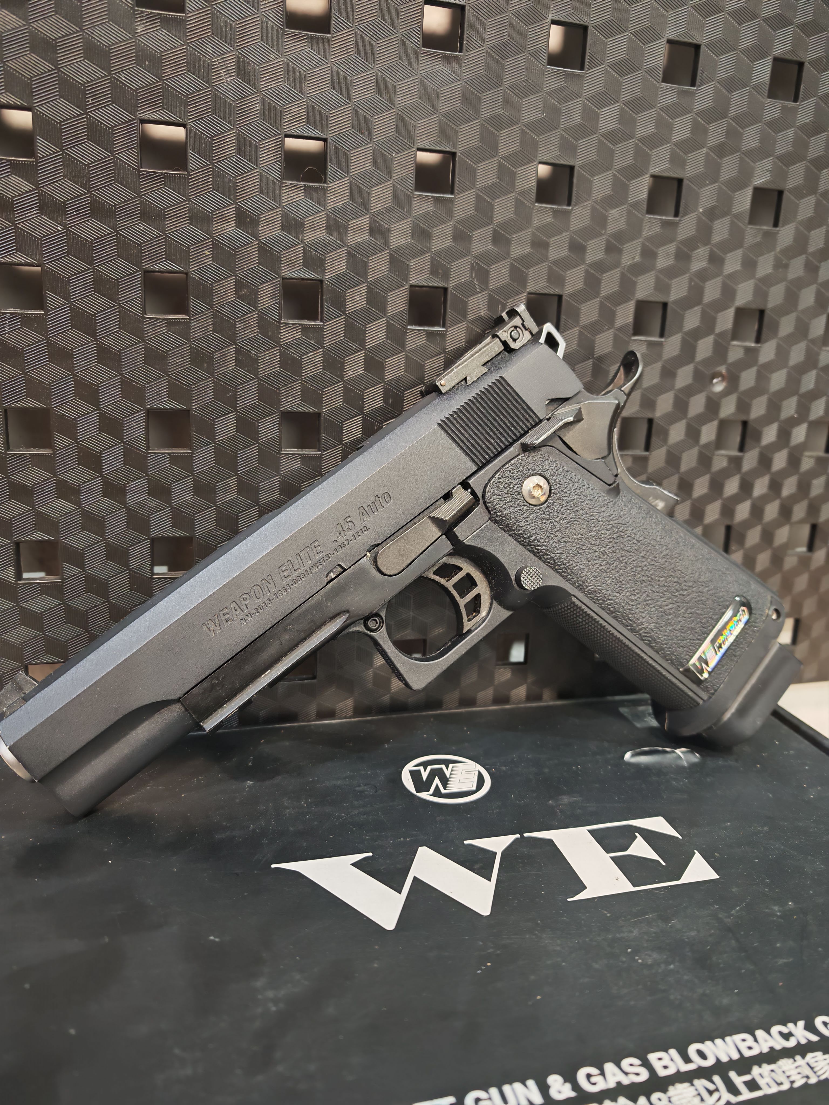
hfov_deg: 56.8
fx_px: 766
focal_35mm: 24
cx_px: 414
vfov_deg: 71.6
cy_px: 552
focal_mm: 6.83
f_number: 2
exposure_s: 1/25
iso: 250
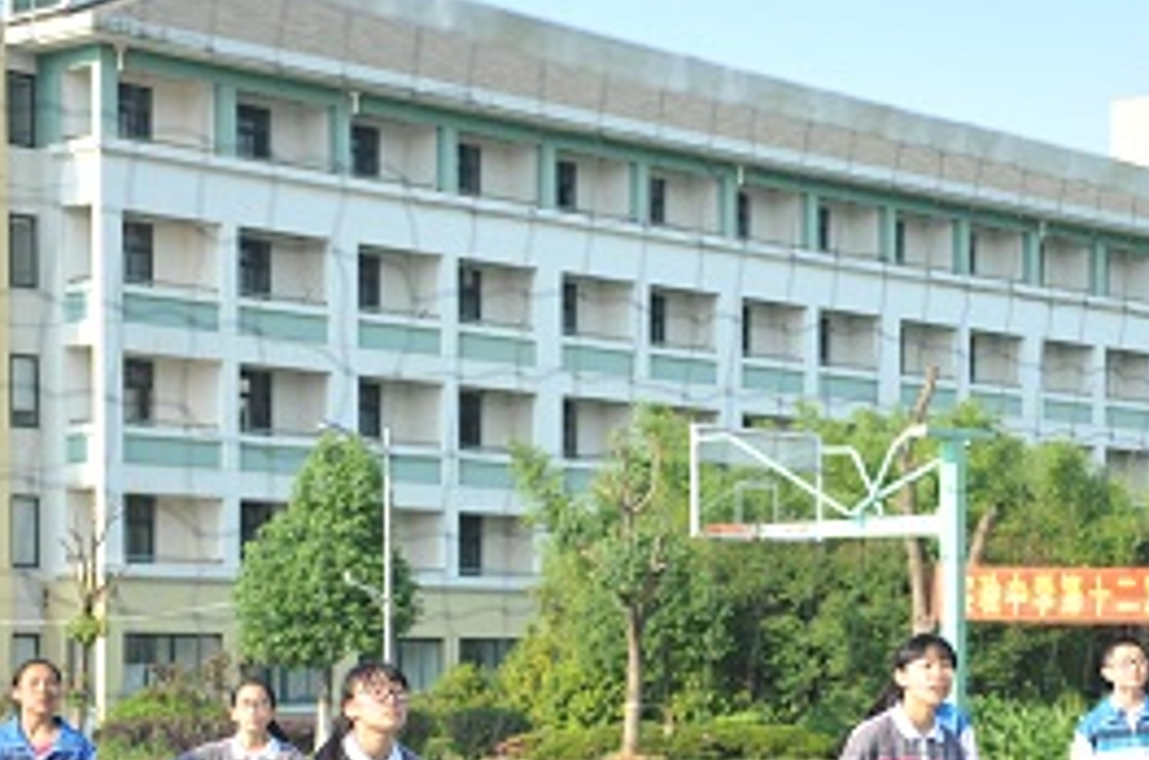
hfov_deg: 20.6
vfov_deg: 13.6
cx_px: 760
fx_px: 3152
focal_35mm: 99
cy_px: 681
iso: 200
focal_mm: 52
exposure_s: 1/1000
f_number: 3.2
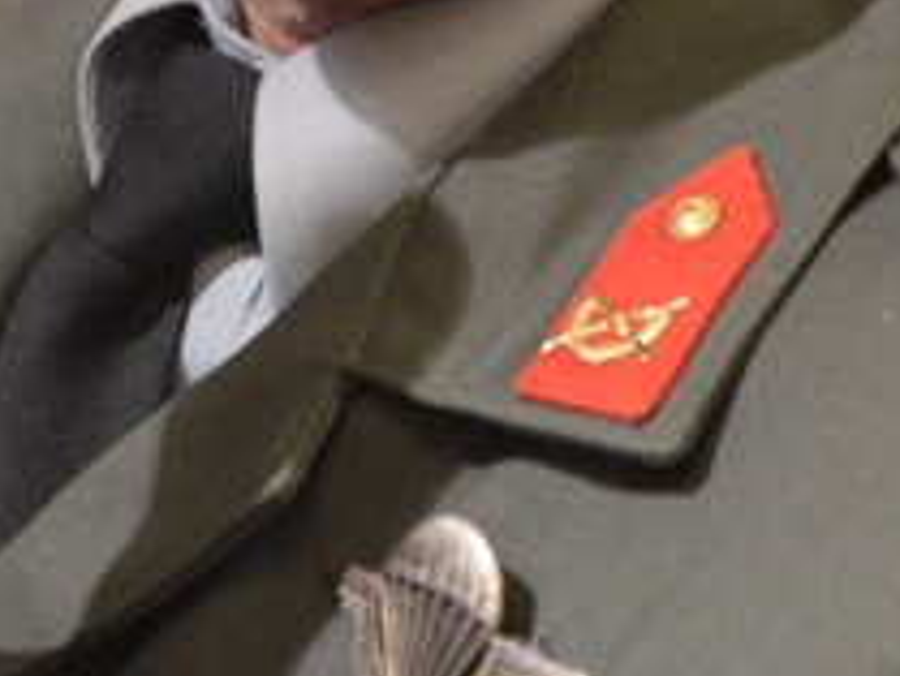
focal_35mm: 539
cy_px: -665
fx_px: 14022
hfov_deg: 3.7
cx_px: 400
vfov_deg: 2.7
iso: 3200
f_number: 6.3
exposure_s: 1/15
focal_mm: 122
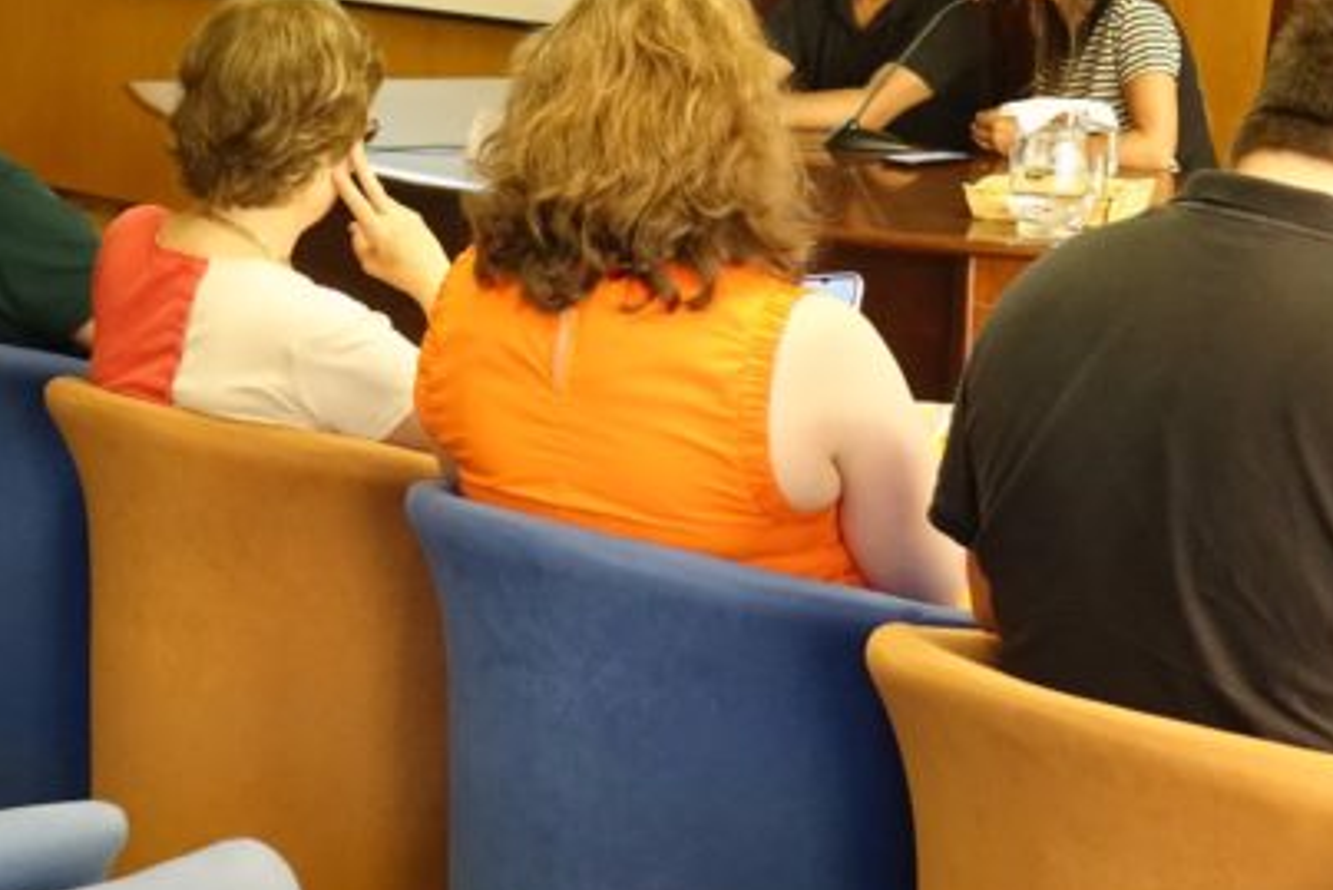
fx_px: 3111
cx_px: 764
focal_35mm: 84
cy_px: 195
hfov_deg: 24.2
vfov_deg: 16.2
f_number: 2.8
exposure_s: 1/100
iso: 2000
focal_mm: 17.11
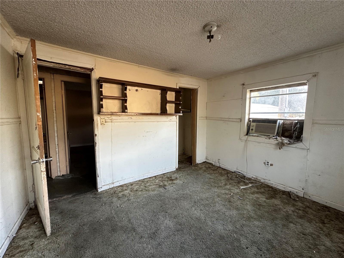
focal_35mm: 14
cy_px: 129
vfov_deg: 85.7
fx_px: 139
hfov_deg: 102.1
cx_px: 172
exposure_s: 1/99
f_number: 2.2
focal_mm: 2.22
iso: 200
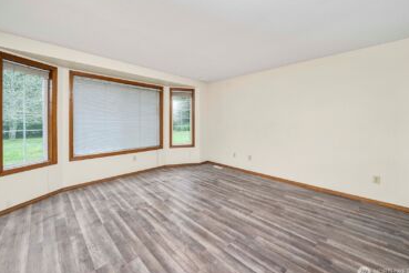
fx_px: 148
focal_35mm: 13
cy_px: 135
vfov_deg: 85.4
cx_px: 200
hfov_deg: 108.3
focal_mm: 12
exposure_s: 1/60
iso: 400
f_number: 7.1
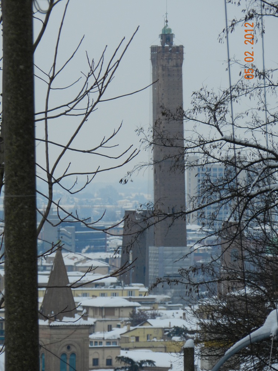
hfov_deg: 3.0
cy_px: 186
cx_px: 139
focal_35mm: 499
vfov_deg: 4.0
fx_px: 5343
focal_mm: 88.7
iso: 160
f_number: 5.7
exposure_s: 1/400
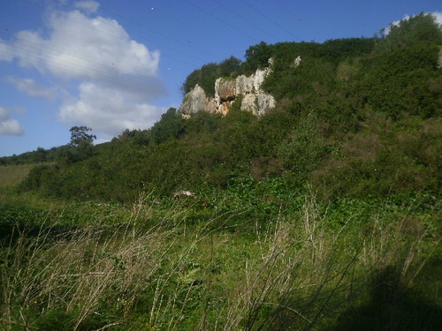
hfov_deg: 58.4
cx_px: 221
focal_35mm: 31
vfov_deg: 45.4
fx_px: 396
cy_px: 166
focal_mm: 5.45
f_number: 8.5
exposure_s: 1/320
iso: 100
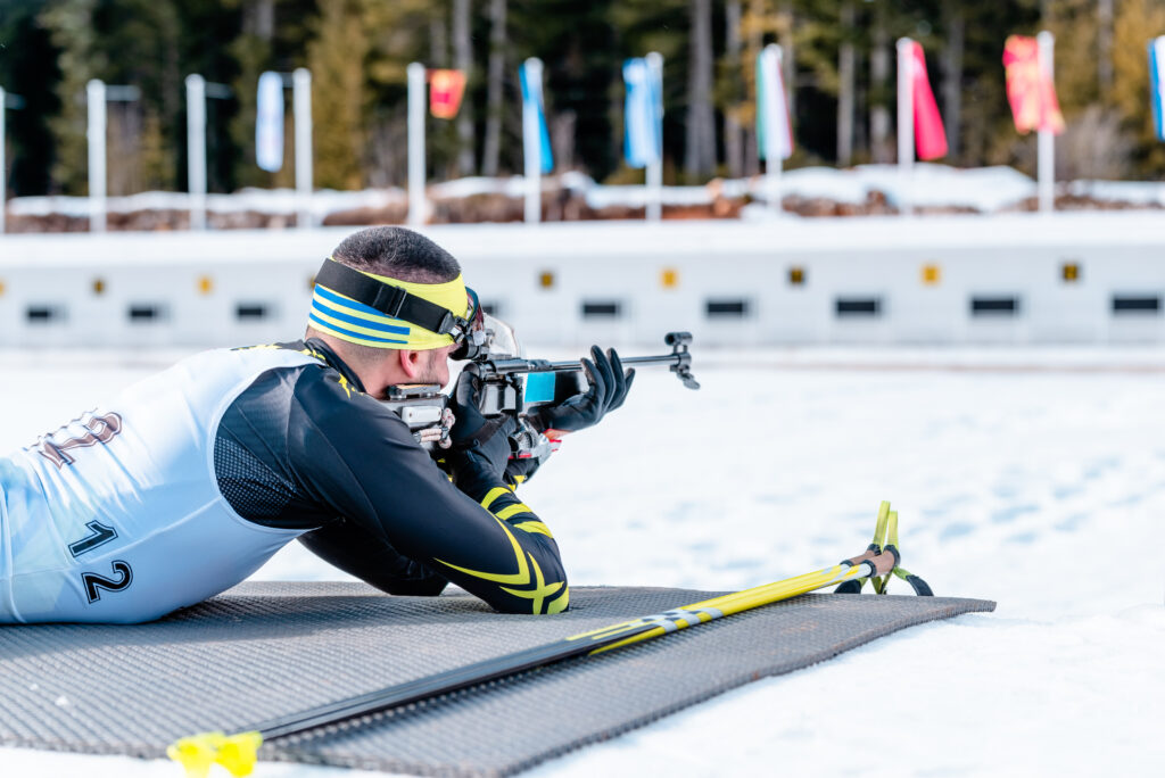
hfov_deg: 22.6
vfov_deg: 15.2
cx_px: 582
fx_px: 2914
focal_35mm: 90
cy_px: 389
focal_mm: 90
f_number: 4
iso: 100
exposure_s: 1/500
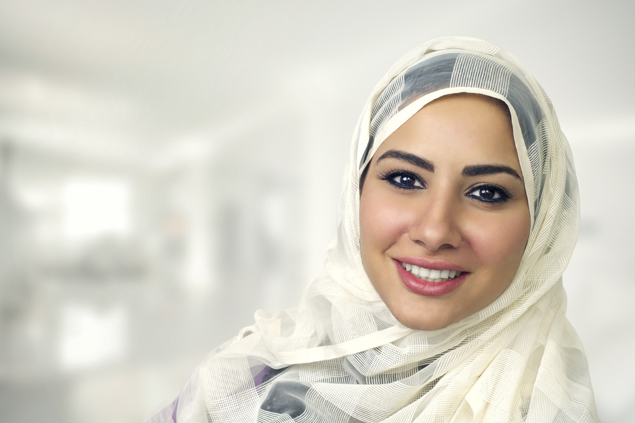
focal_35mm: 50
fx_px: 881
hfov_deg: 39.6
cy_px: 212
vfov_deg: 27.0
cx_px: 318
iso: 100
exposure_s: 1/80
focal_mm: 50
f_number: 9
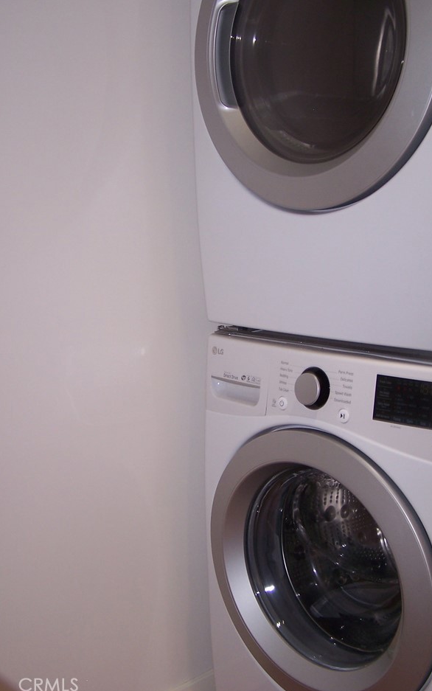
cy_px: 318
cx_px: 235
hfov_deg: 29.2
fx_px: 828
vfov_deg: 45.2
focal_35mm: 44
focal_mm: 6.3
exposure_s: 1/60
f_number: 2.8
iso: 80
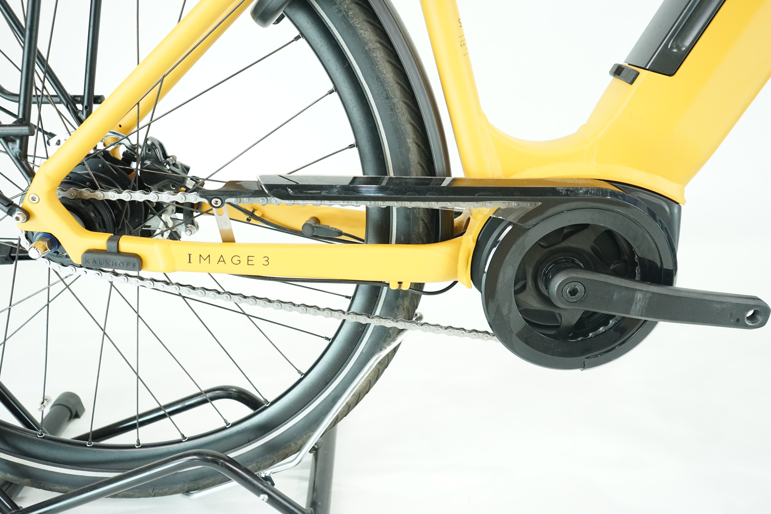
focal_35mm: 29
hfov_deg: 63.7
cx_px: 386
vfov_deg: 45.0
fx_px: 621
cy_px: 257
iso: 3200
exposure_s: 1/200
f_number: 5
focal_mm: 29
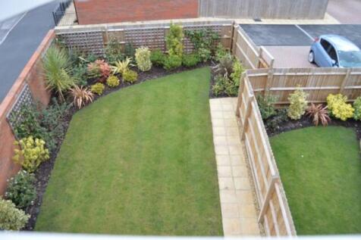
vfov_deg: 47.9
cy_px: 120
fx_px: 271
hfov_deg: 67.4
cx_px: 180
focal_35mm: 27
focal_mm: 18
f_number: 4.5
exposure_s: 1/80
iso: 100
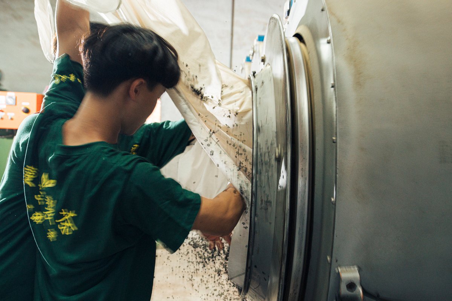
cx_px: 226
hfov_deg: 45.4
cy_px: 150
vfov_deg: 31.2
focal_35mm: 43
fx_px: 540
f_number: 4.5
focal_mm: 29
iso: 1000
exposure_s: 1/60
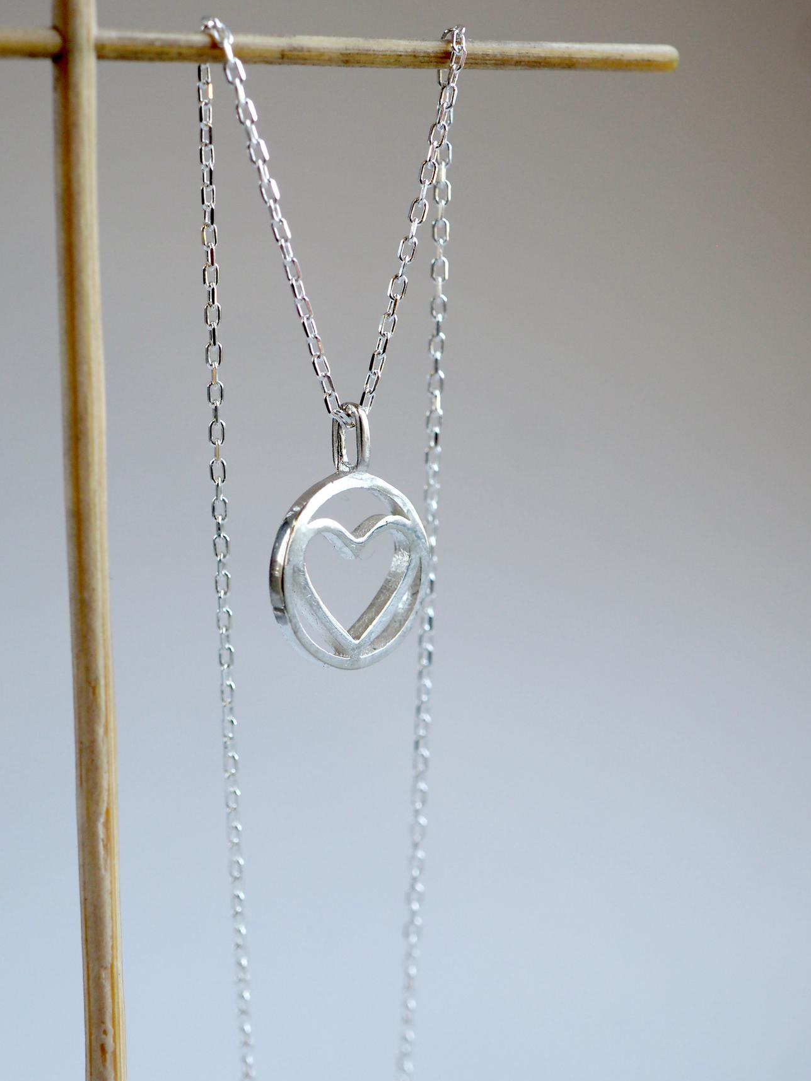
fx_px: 2186
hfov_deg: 21.0
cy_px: 550
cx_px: 371
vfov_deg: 27.8
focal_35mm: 70
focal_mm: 30
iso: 400
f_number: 5
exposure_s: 1/125
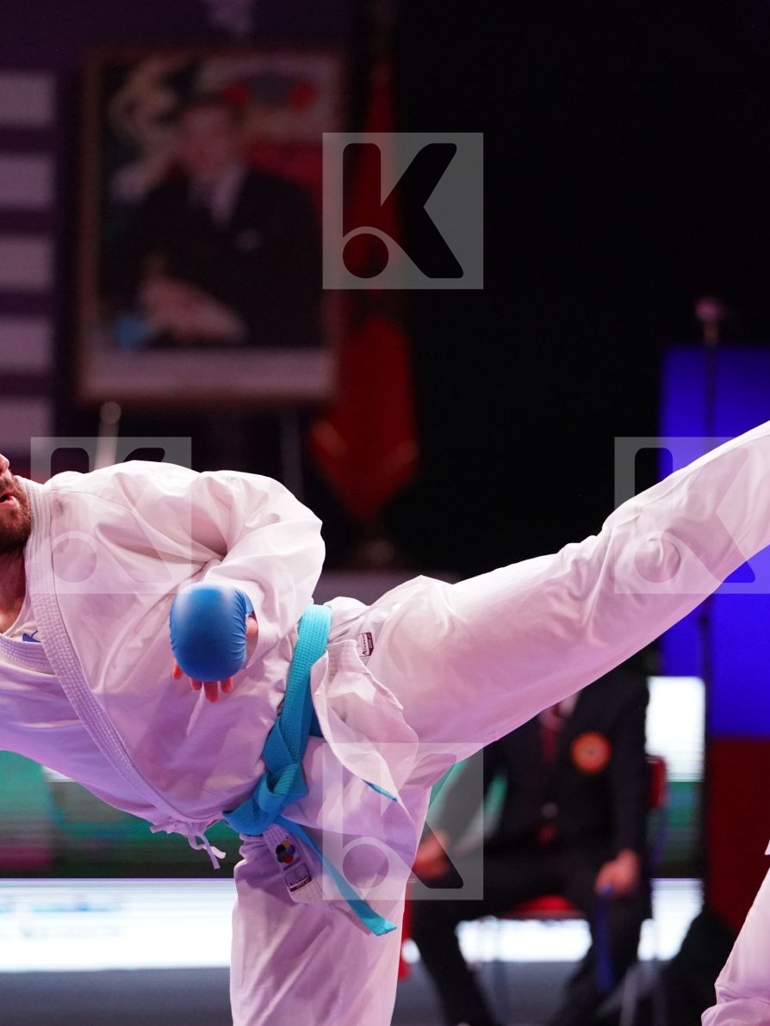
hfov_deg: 7.6
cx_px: 403
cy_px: 516
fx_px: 5813
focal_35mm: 196
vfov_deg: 10.1
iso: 6400
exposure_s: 1/1000
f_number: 2.8
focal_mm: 135
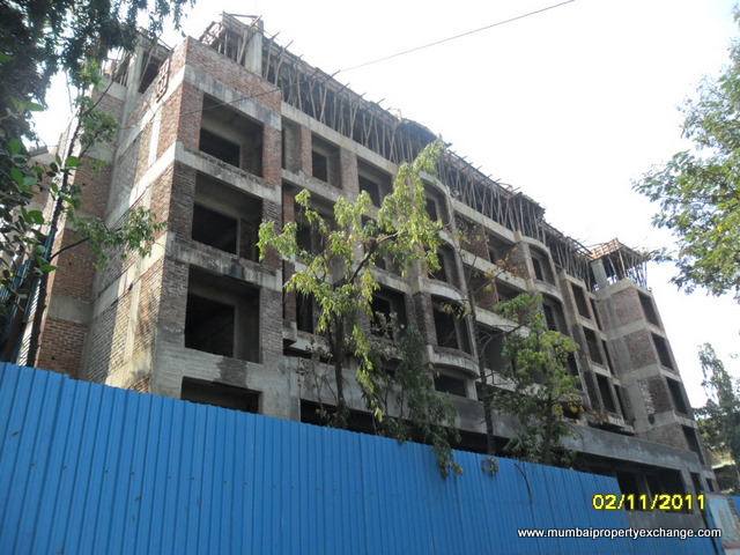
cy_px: 278
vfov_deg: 51.4
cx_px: 370
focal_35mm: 27
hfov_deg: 65.3
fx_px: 577
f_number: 3.5
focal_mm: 4.9
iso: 100
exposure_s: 1/250
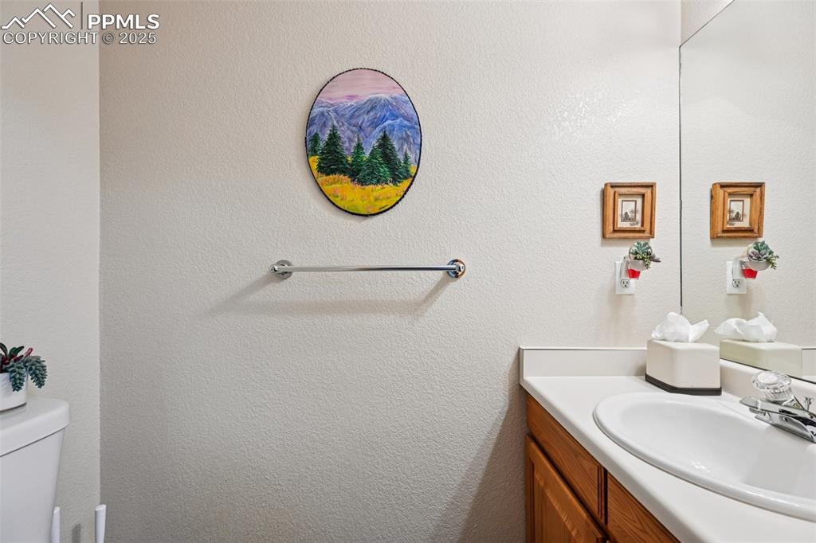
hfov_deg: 104.3
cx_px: 408
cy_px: 272
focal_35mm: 14
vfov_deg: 81.2
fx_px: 317
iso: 280
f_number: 8
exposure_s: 1/15
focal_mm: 14
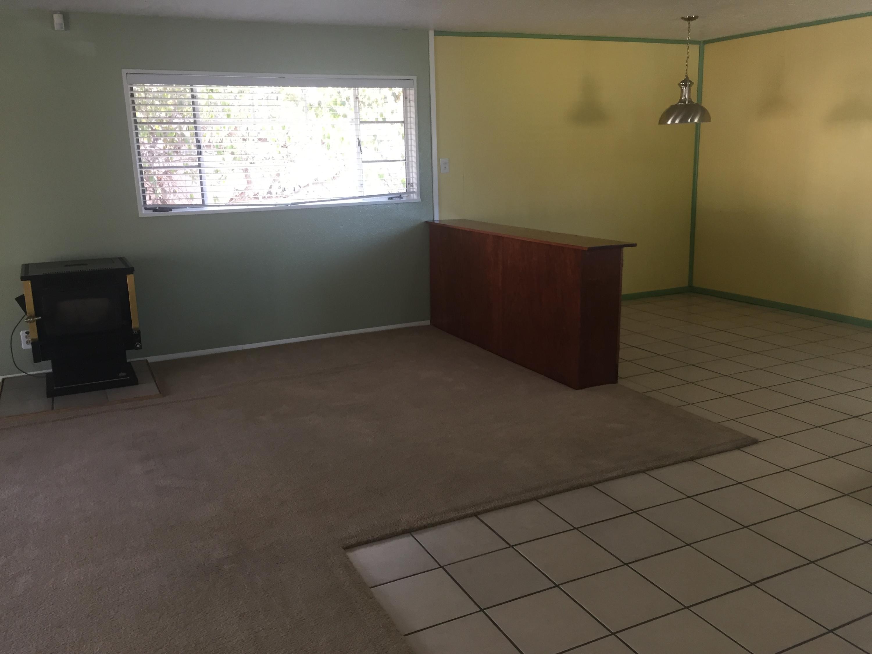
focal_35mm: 29
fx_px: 731
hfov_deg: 61.7
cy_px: 327
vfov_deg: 48.2
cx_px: 436
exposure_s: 1/30
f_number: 2.2
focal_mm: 4.15
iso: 80
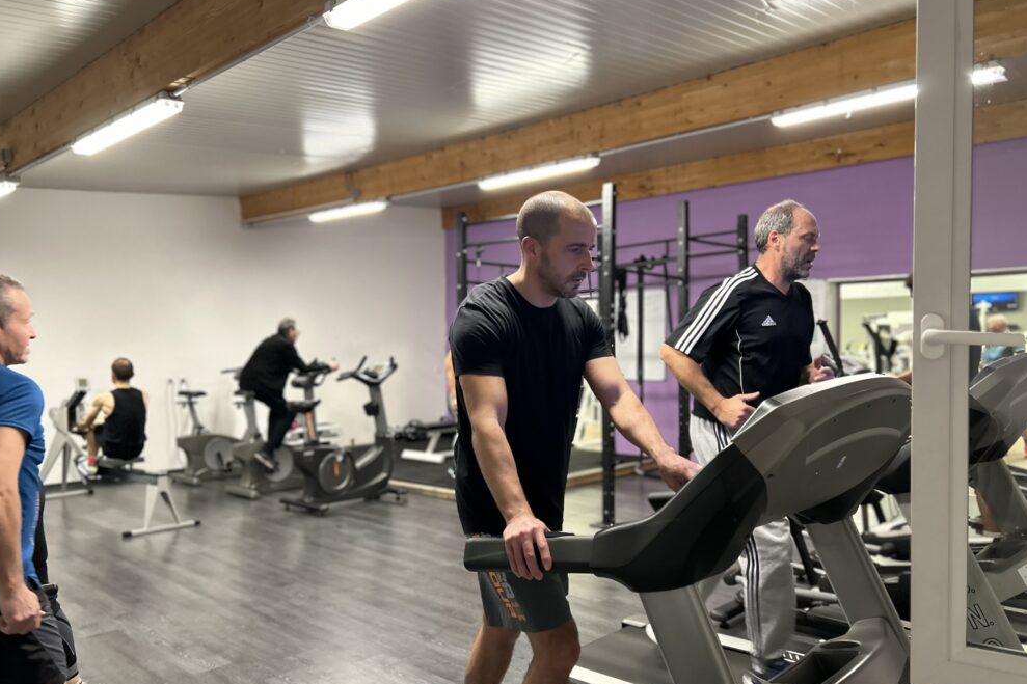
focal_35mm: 28
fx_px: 799
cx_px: 498
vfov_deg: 46.4
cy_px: 367
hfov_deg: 65.5
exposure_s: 1/50
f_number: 1.5
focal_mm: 5.7
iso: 250
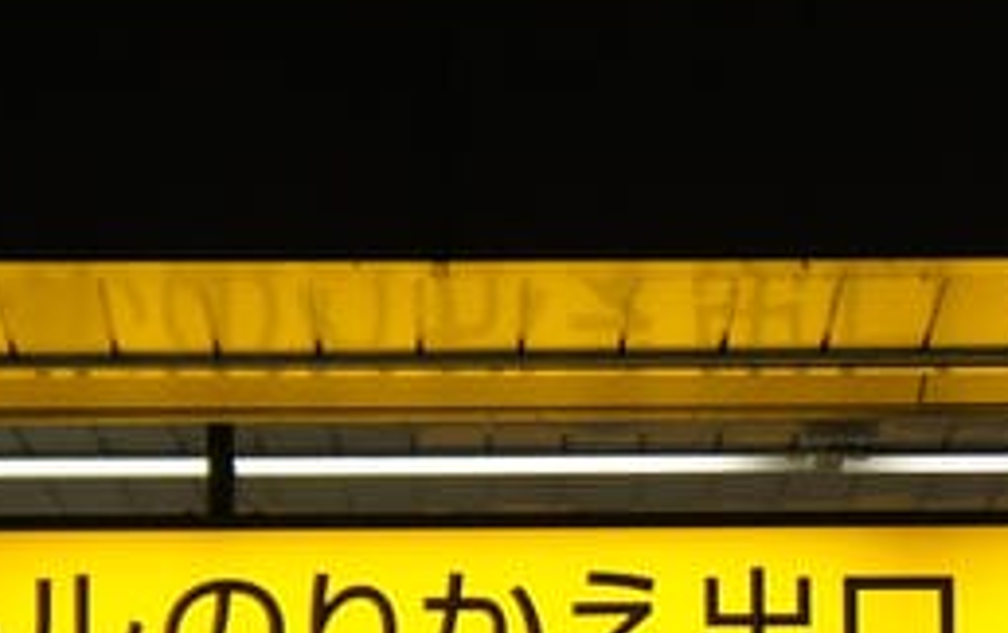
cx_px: 1004
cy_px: 838
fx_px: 6767
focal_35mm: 246
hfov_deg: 8.5
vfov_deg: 5.3
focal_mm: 35
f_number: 4.5
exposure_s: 1/60
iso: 200
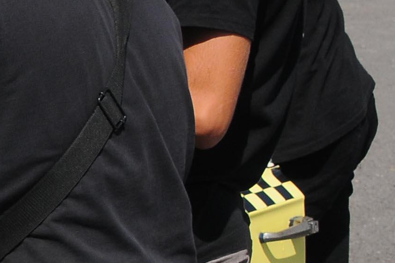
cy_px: 237
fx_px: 2336
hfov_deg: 8.9
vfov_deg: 6.4
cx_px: -482
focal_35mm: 213
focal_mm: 28
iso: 320
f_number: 8
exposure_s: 1/800
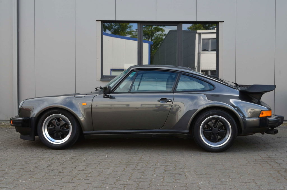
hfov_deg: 49.6
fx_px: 310
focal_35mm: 39
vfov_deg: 34.1
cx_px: 144
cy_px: 95
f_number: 10
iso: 280
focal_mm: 26
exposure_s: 1/60
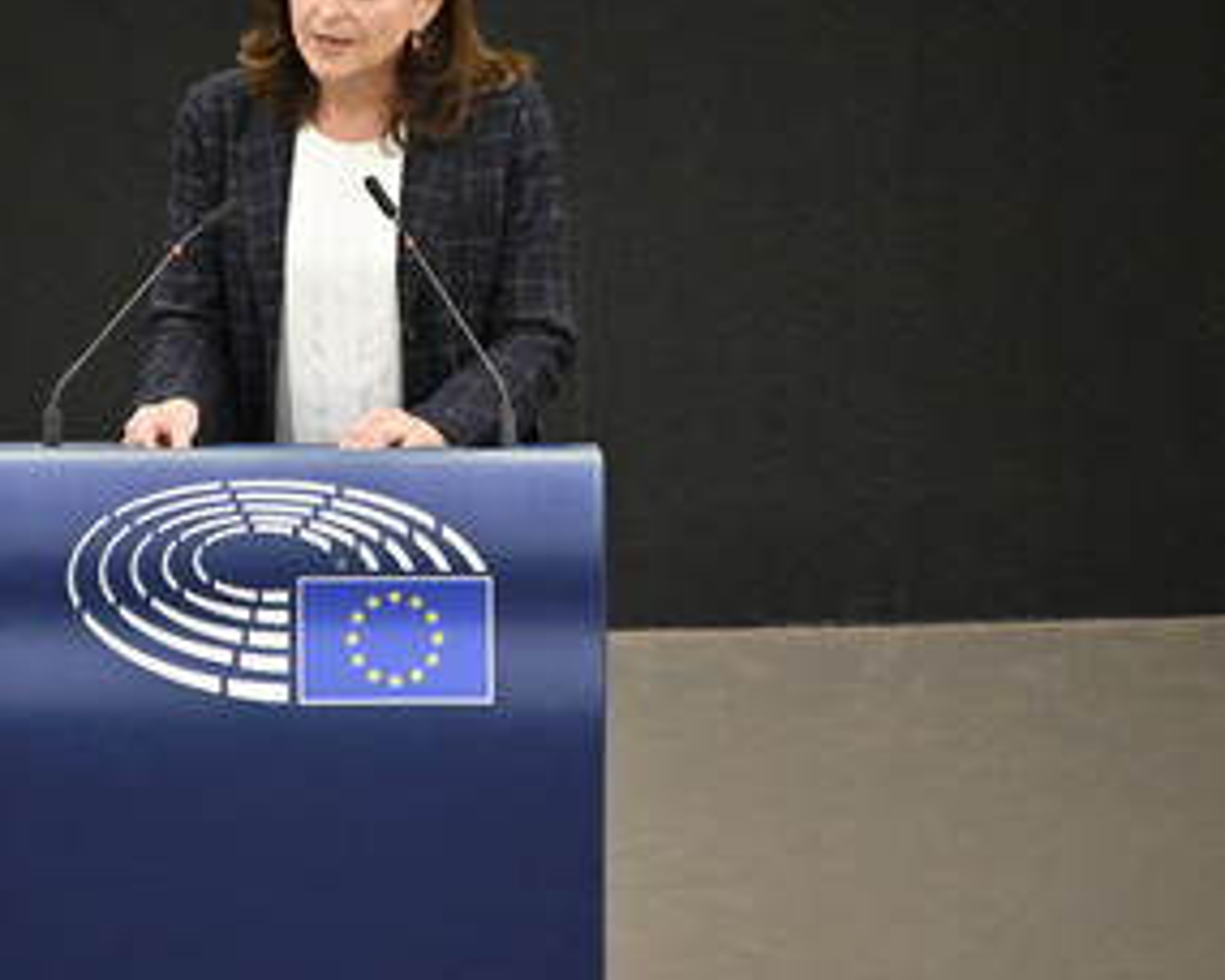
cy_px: 400
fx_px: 26865
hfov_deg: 2.6
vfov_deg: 2.1
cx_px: 309
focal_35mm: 741
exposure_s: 1/400
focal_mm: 500
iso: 6400
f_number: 6.3
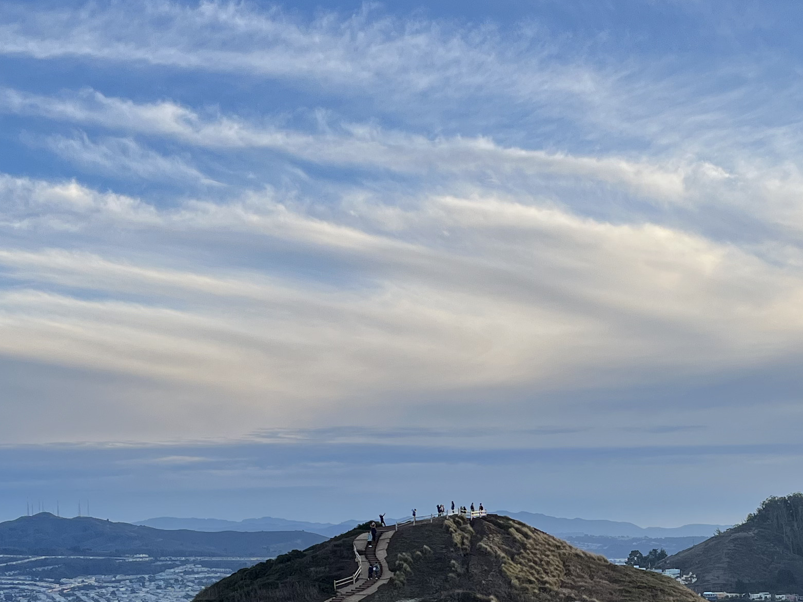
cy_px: 640
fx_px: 1554
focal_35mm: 67
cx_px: 526
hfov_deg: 28.8
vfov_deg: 21.0
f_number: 1.6
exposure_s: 1/1355
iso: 50
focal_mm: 5.1
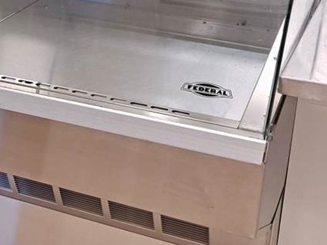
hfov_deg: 26.5
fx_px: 671
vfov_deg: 20.6
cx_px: 37
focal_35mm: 71
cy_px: 62
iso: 100
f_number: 2
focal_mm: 4.6
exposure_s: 1/60
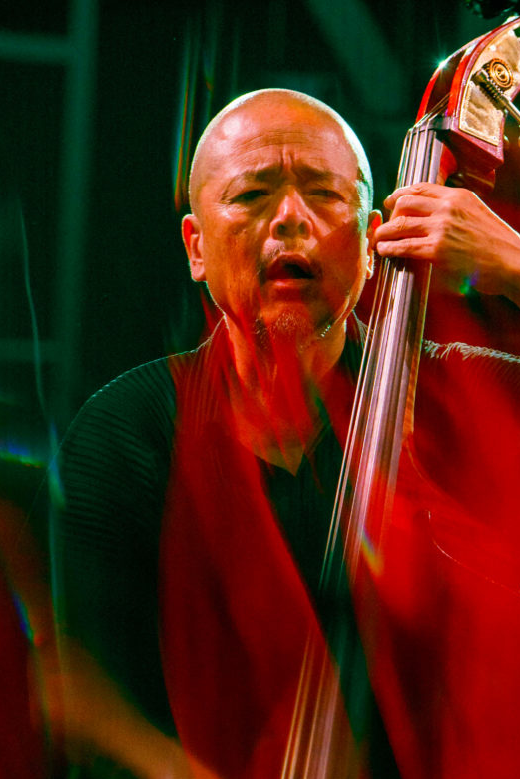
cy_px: 407
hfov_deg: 5.2
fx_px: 5739
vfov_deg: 7.8
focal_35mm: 265
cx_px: 211
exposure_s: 1/320
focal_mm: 135
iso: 1600
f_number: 3.5
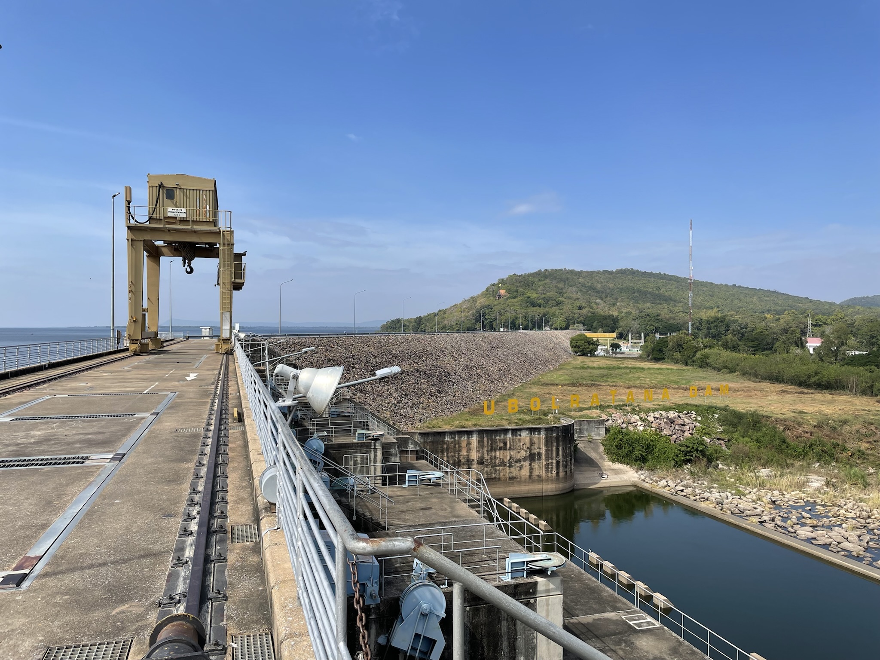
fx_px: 661
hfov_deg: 67.3
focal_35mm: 26
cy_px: 330
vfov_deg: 53.1
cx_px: 440
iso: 32
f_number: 1.6
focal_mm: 4.2
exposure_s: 1/2020
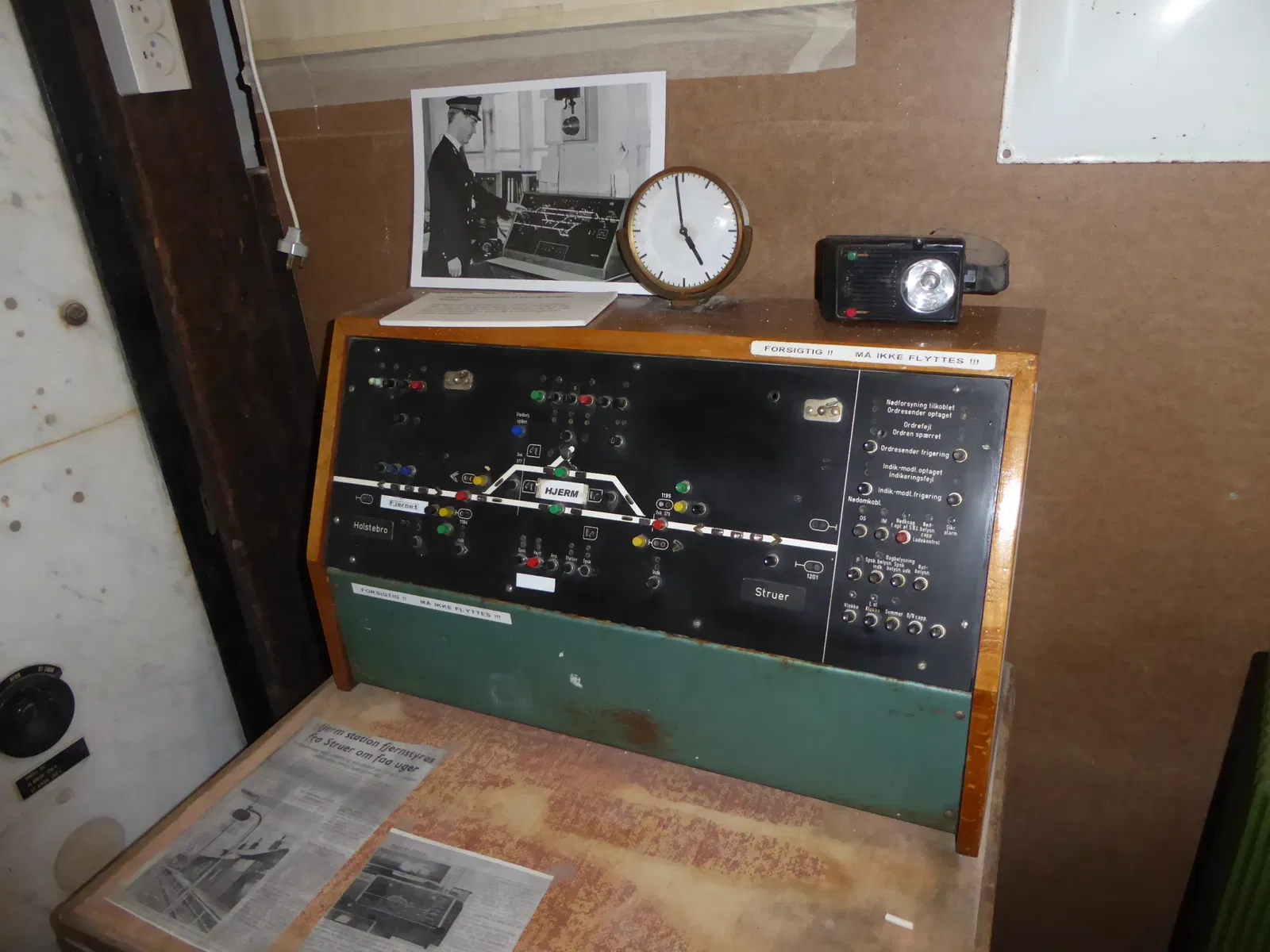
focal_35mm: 25
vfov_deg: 54.9
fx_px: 917
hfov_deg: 69.4
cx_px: 635
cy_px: 476
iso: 400
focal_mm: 4.3
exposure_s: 1/60
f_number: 3.3
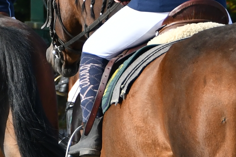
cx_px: -149
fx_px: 4216
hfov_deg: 3.2
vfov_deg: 2.1
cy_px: -68
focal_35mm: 643
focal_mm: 82
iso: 400
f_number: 5.6
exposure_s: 1/1250
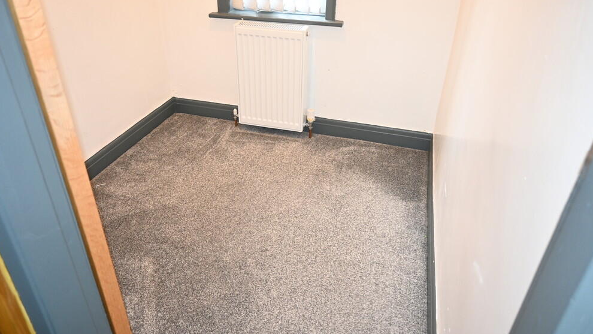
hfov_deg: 71.9
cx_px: 292
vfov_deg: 44.4
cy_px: 154
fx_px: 409
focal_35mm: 26
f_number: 3.5
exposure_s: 1/60
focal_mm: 16
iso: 1000
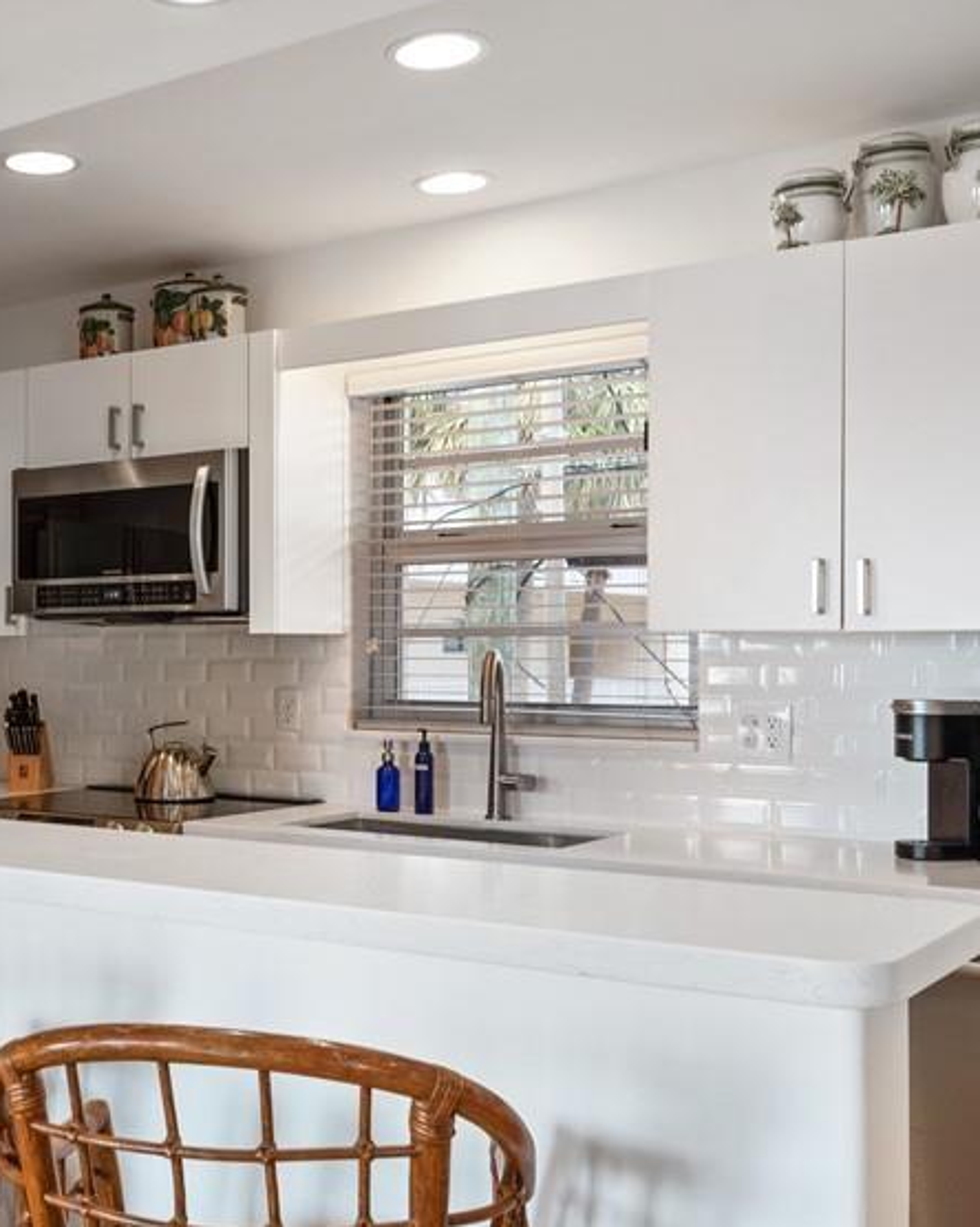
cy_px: 686
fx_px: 1597
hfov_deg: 32.4
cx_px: 94
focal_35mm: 44
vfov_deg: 42.0
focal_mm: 24
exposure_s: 1/15
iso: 250
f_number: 8
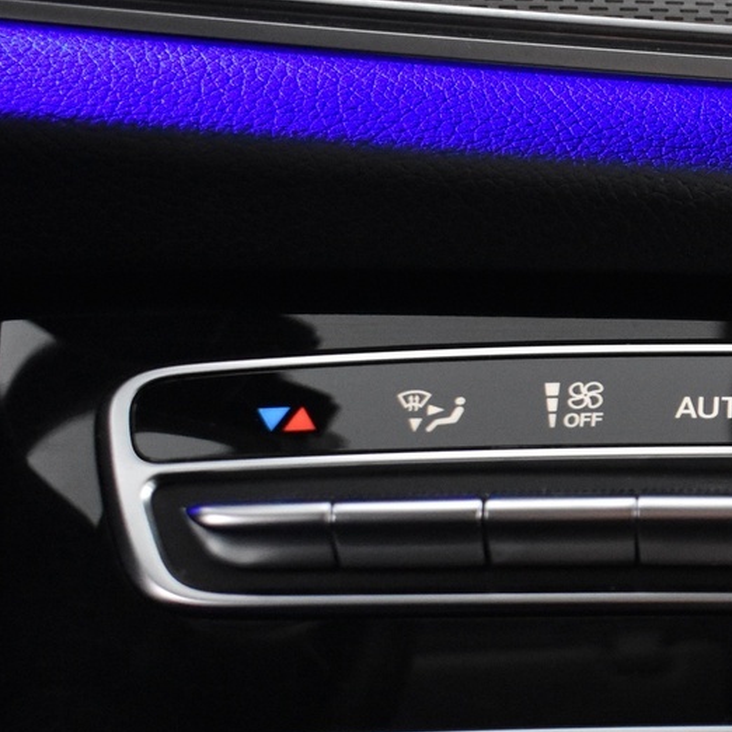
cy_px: 665
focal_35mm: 95
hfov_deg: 16.7
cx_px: 1080
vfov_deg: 18.0
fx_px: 2273
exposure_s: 1/30
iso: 3200
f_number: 3.8
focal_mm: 24
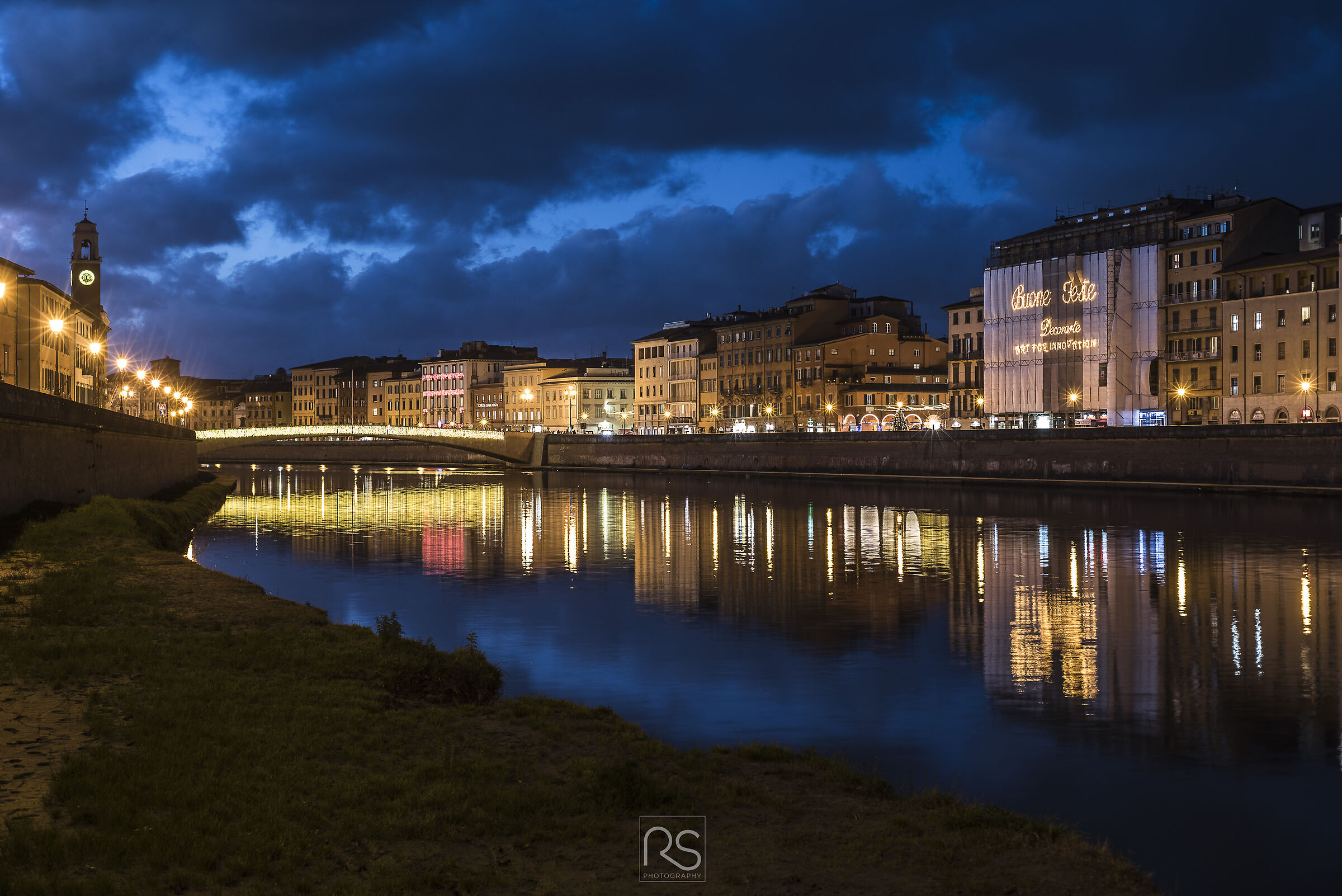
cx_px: 671
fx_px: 1864
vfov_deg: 27.0
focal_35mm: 50
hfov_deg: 39.6
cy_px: 448
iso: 100
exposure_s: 1.3
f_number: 4
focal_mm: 50
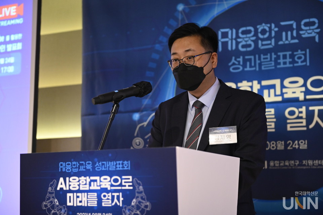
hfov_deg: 28.9
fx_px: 628
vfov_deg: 19.4
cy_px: 108
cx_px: 162
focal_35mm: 70
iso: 4000
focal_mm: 70
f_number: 2.8
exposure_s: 1/160
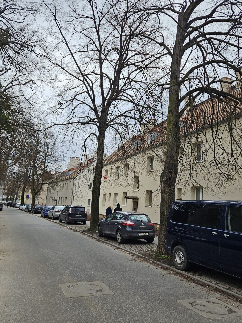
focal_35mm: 31
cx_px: 122
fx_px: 289
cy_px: 162
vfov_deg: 58.3
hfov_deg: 45.5
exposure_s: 1/677
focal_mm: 5.4
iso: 25
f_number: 1.8
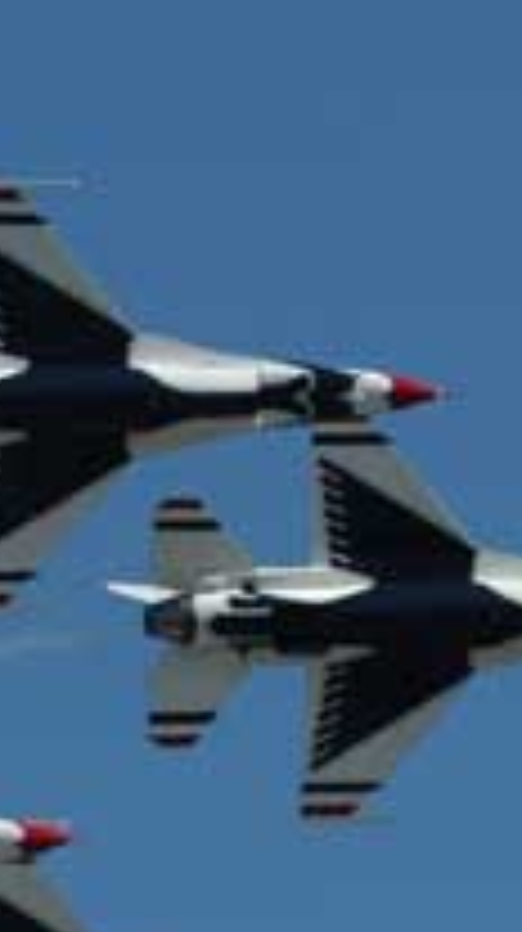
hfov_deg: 1.8
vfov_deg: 3.2
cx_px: 396
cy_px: 531
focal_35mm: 681
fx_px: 16805
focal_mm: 112
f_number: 7.1
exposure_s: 1/800
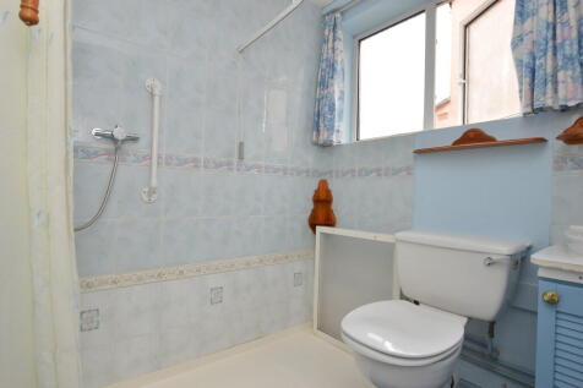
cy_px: 194
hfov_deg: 90.0
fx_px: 291
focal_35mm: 18
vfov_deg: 67.3
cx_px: 292
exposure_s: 1/20
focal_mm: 12
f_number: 11
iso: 280
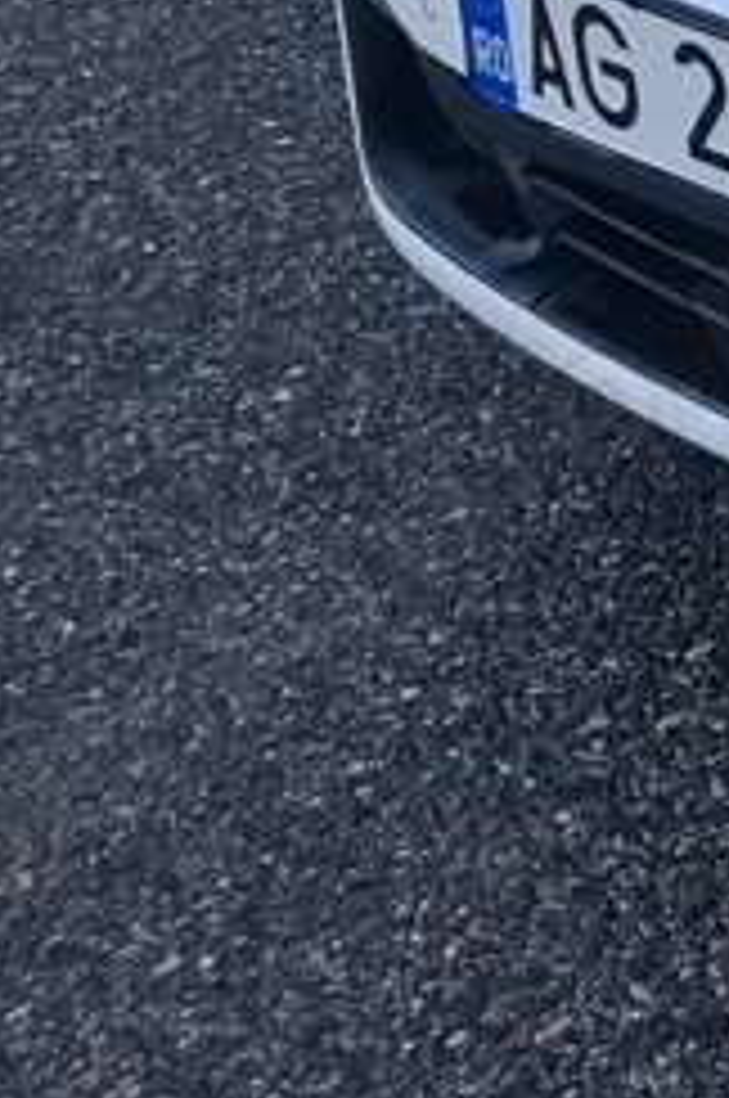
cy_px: -504
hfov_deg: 10.1
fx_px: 3381
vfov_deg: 16.9
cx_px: 1958
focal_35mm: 111
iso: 64
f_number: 1.8
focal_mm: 5.4
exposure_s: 1/100
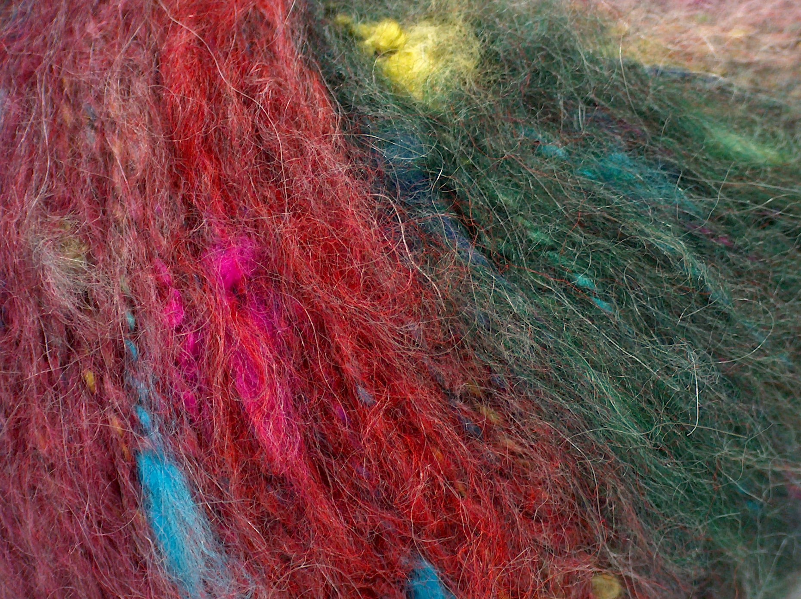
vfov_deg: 12.8
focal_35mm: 116
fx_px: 2682
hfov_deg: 17.0
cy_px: 300
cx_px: 400
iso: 200
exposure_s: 1/35
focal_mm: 23.76
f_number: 3
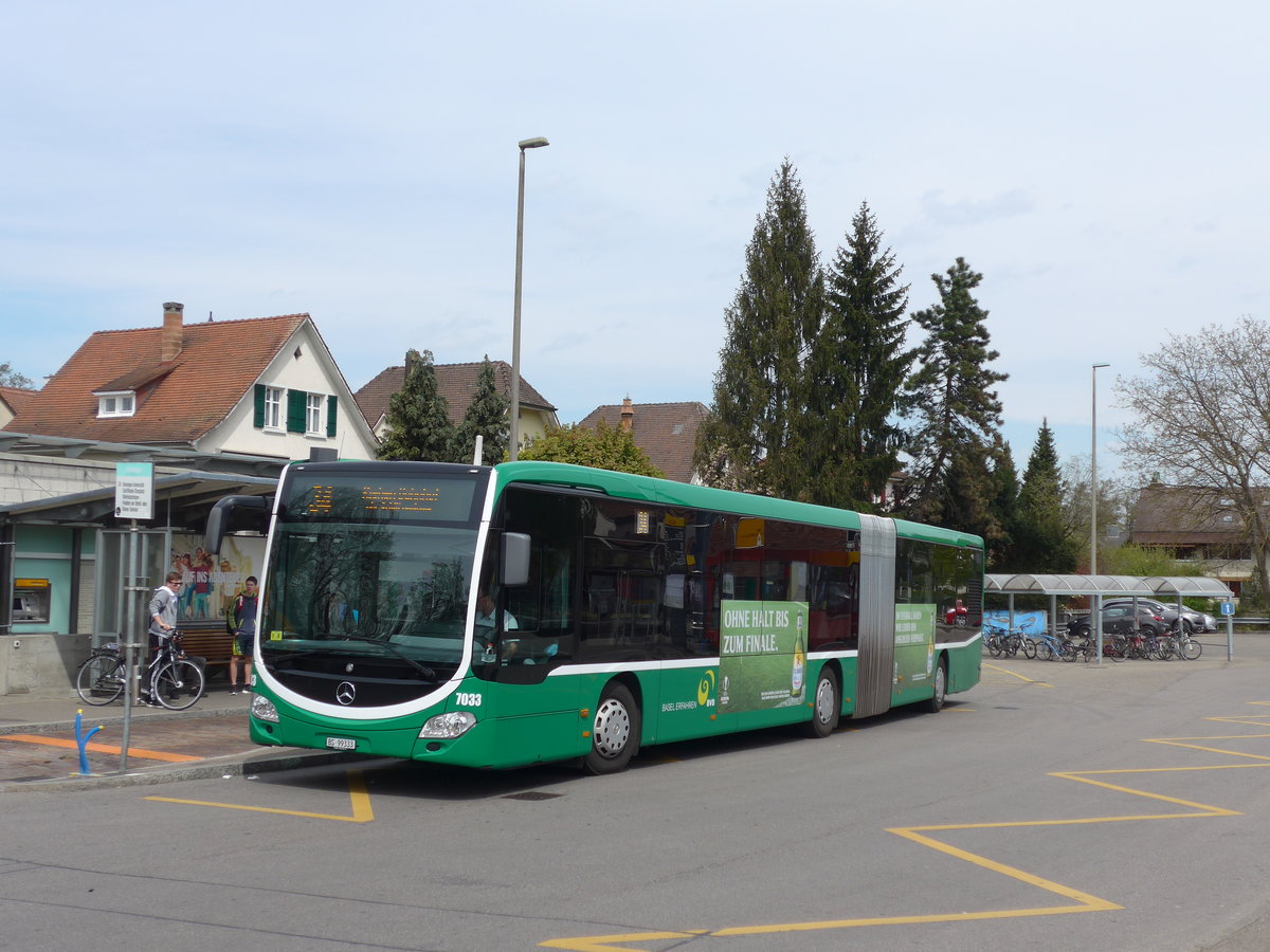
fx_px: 1688
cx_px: 635
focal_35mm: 46
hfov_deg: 41.2
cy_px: 476
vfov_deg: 31.5
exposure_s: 1/1600
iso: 80
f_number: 3
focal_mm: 9.5
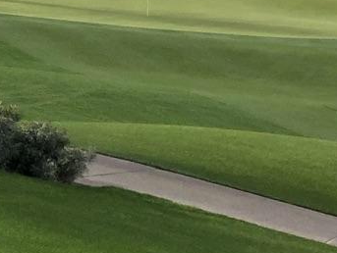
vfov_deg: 8.8
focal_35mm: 167
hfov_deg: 9.9
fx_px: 1628
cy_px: -77
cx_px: -561
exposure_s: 1/2288
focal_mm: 3.99
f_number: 1.8
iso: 20
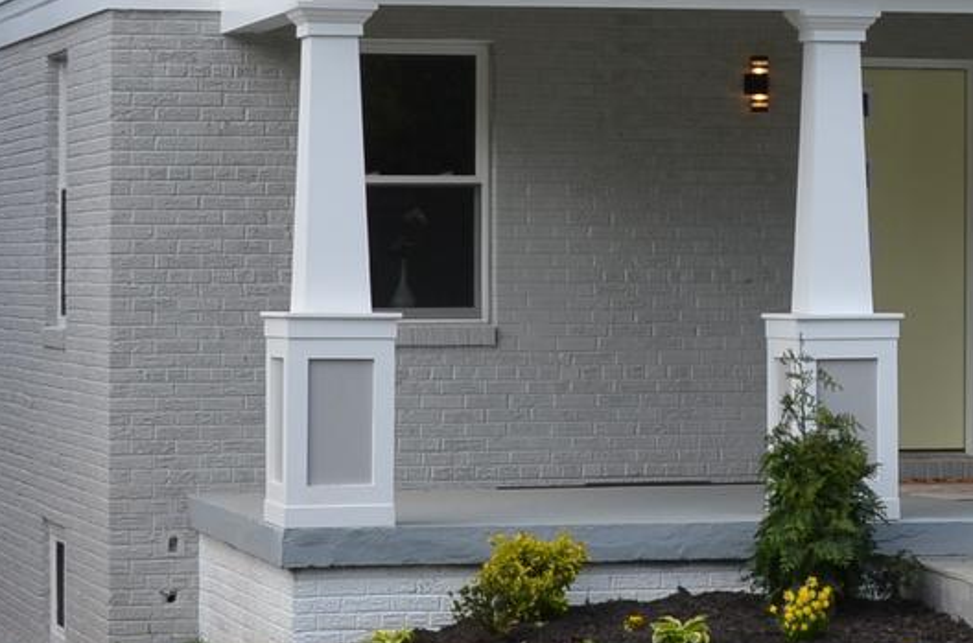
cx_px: 991
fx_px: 4394
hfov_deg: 12.5
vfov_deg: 8.3
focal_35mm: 163
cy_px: 22
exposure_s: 1/200
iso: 200
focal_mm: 28
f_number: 7.1
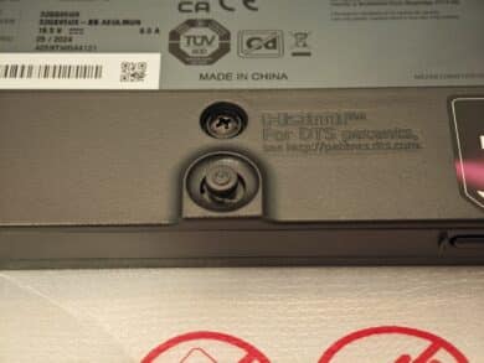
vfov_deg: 19.7
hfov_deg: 26.0
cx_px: 242
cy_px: 182
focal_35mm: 75
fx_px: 1049
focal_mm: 12.28
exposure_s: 1/100
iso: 1250
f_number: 1.8
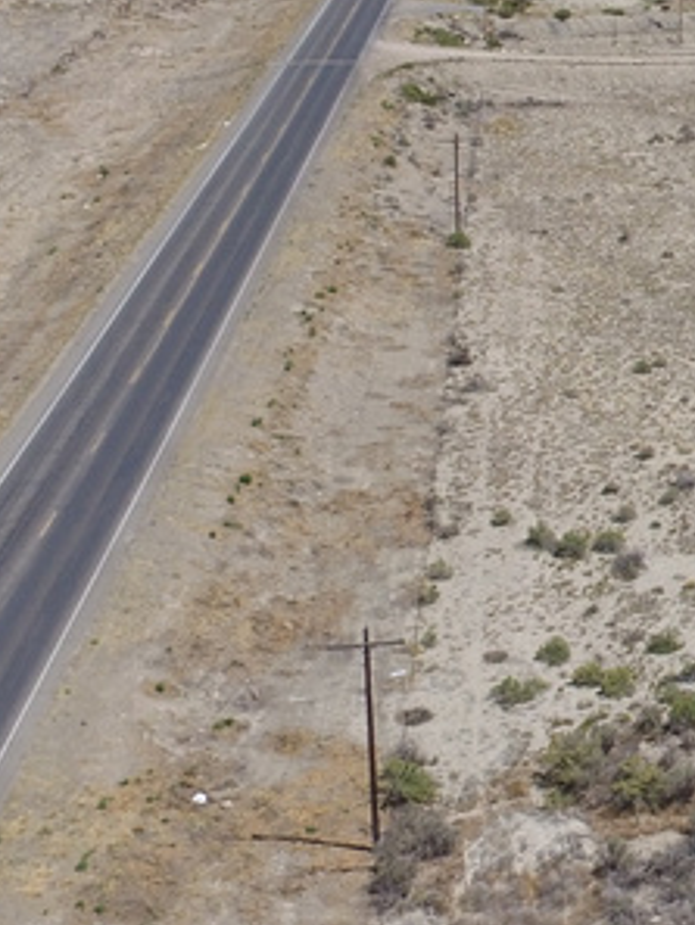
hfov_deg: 17.7
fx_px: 1846
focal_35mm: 69
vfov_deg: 27.7
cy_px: 202
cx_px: 1200
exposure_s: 1/1395
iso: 100
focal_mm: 3.61
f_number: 2.8
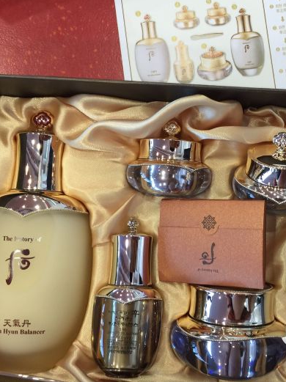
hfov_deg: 36.1
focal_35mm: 39
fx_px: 430
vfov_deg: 47.9
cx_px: 209
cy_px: 191
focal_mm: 4.15
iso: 32
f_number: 2.2
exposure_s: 1/15
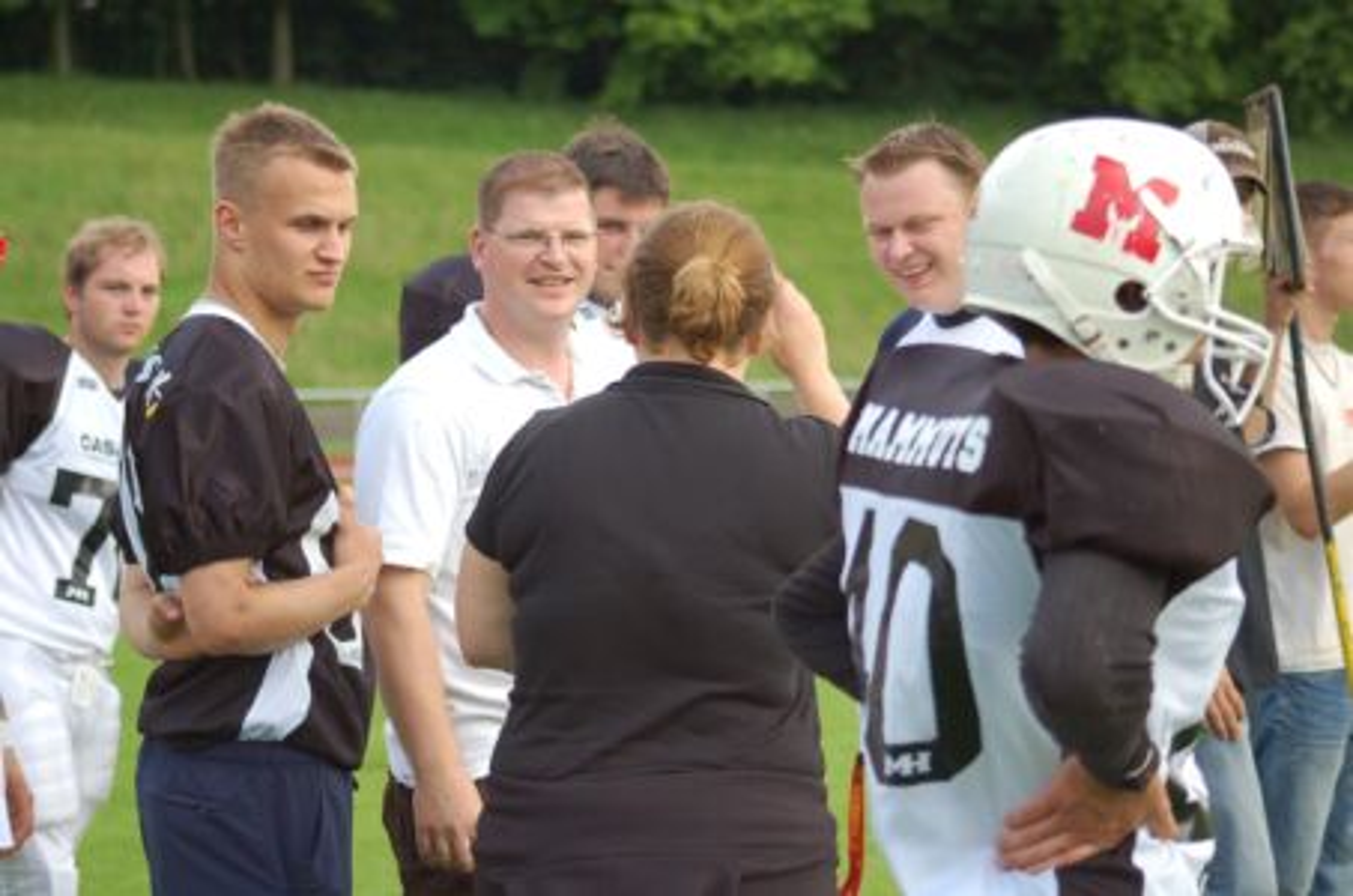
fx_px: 3938
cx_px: 676
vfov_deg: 13.0
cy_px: 448
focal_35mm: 105
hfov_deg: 19.5
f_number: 4
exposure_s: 1/500
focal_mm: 70
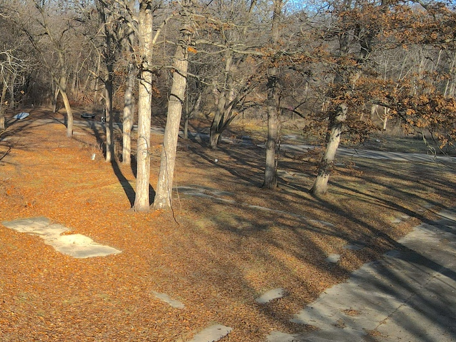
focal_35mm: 49
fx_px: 646
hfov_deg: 35.8
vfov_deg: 29.5
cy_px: 220
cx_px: 19
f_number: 2.8
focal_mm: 4.5
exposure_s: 1/800
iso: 100
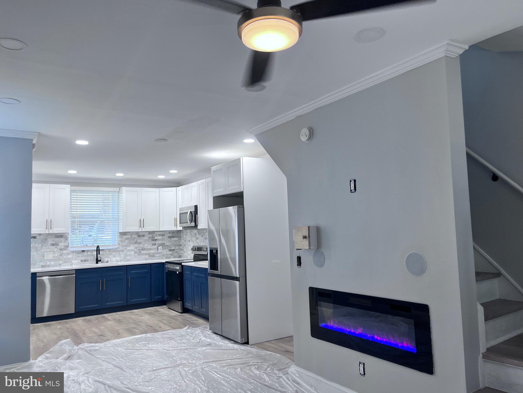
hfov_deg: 67.3
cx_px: 262
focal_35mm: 26
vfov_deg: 53.1
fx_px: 393
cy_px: 196
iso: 125
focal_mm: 5.1
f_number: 1.6
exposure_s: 1/120
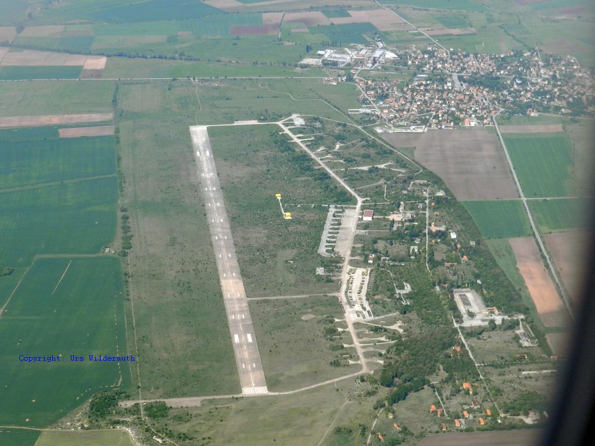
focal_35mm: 100
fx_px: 1719
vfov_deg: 14.8
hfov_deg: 19.6
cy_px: 223
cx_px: 298
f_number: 4.6
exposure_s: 1/400
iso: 160
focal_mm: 17.7
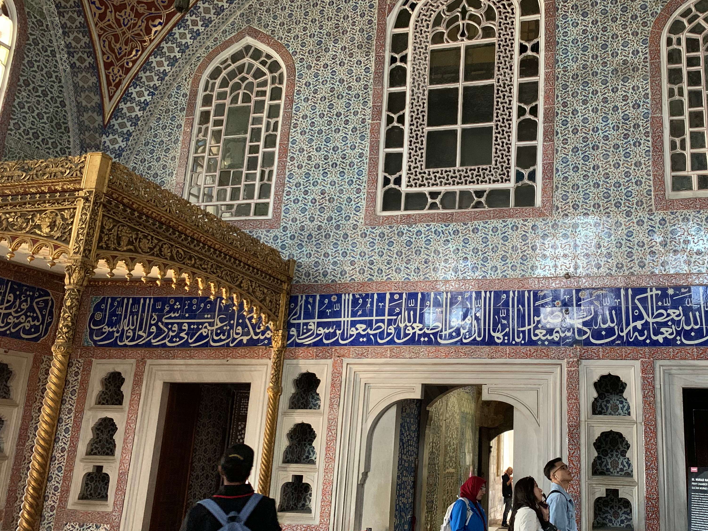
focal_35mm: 35
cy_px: 254
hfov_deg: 51.6
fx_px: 716
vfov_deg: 40.7
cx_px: 476
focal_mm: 4.25
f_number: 1.8
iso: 400
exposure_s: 1/31
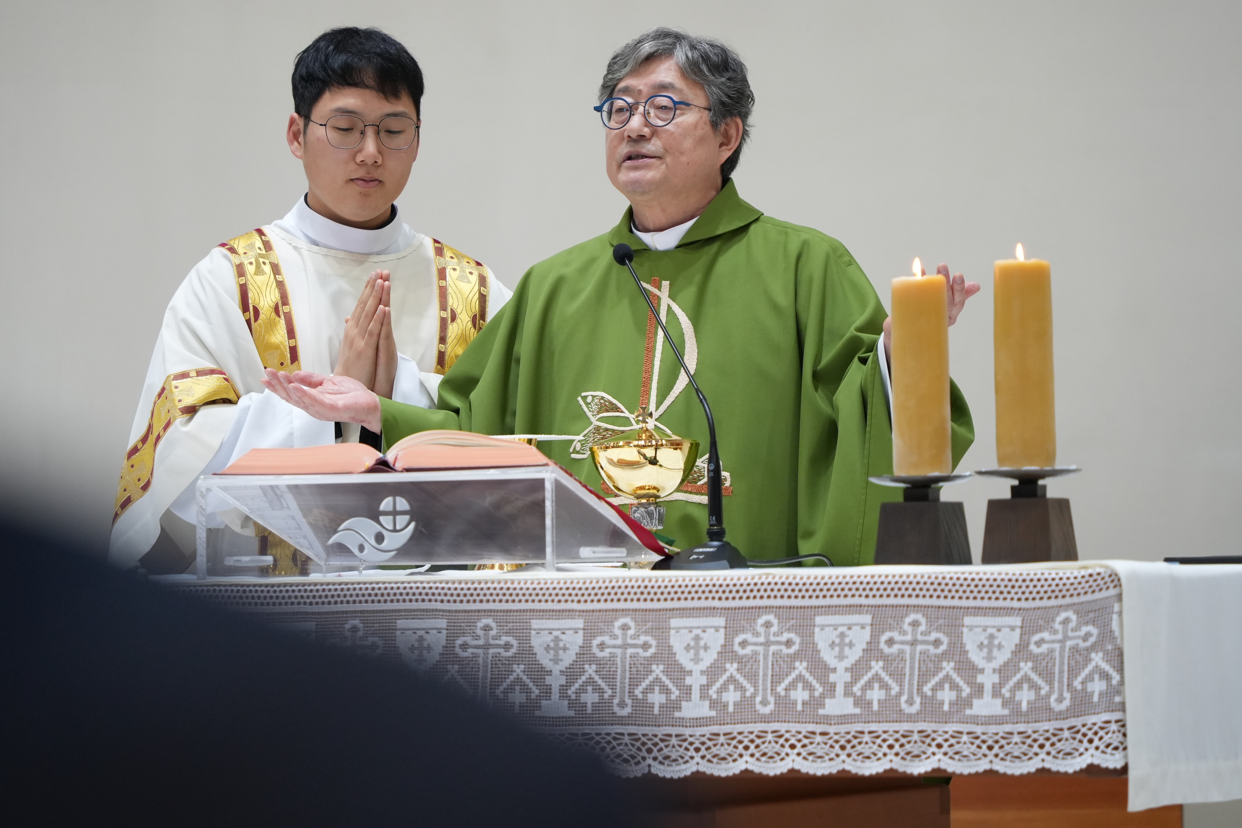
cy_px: 362
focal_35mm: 143
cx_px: 563
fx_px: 4933
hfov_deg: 14.3
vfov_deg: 9.6
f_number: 5
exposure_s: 1/160
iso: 2500
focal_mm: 126
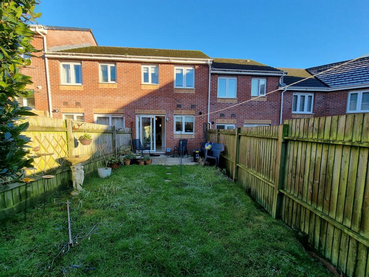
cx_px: 184
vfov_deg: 89.9
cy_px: 138
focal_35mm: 13
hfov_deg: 106.2
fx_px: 139
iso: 50
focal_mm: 2.2
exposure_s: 1/332
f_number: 2.2
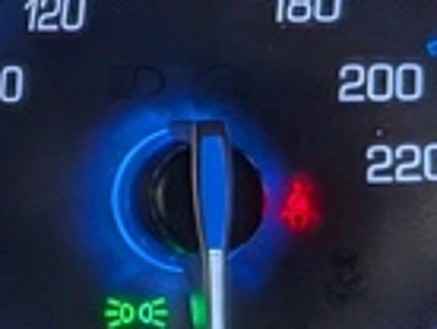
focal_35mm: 178
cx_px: -497
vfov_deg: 8.4
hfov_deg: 10.1
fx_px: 2251
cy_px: 164
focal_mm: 4.53
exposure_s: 1/74.9
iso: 26
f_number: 1.7
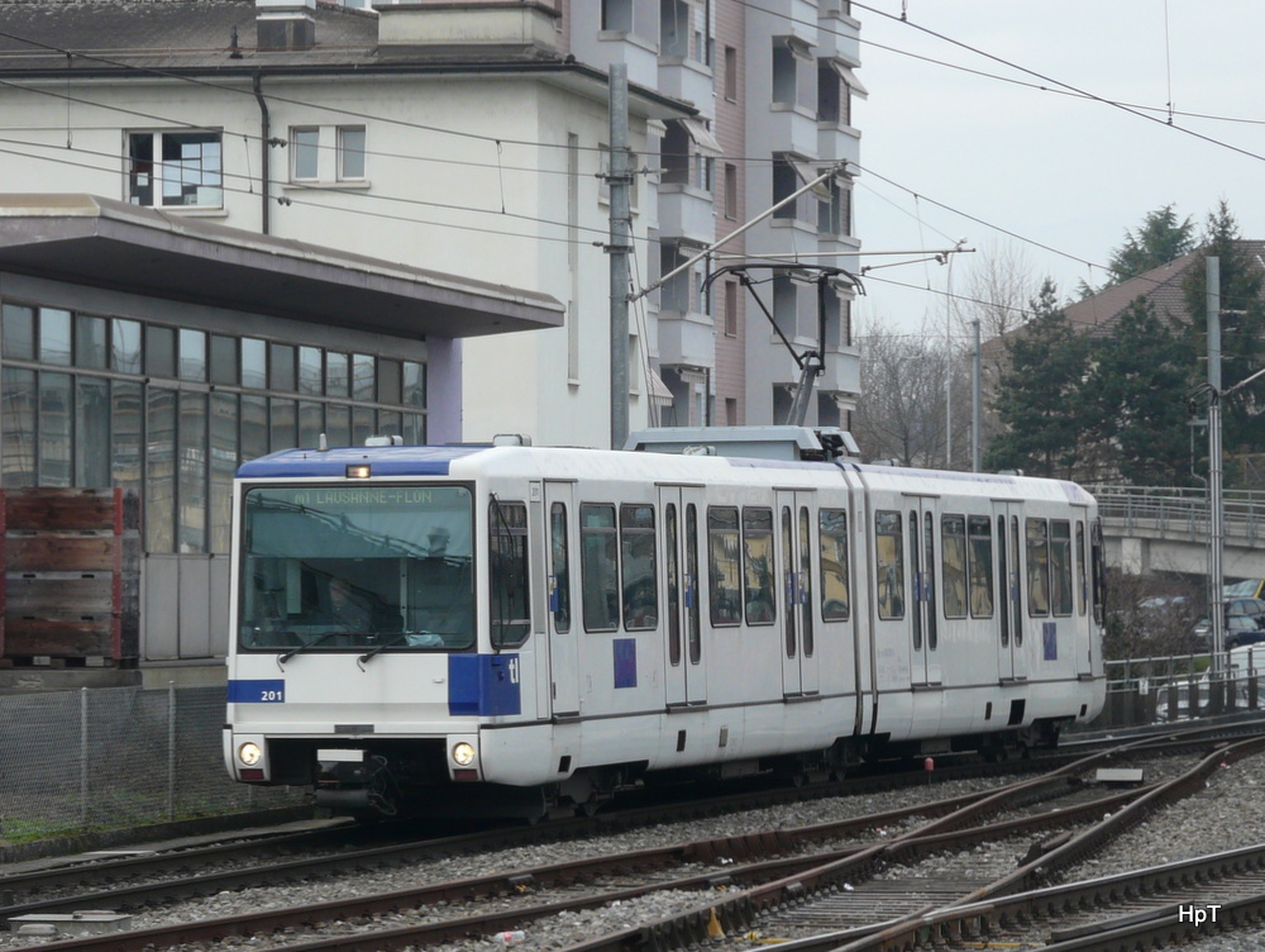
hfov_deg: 15.0
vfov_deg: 11.3
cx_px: 632
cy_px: 476
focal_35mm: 131
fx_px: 4792
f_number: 4
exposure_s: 1/200
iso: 100
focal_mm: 21.6
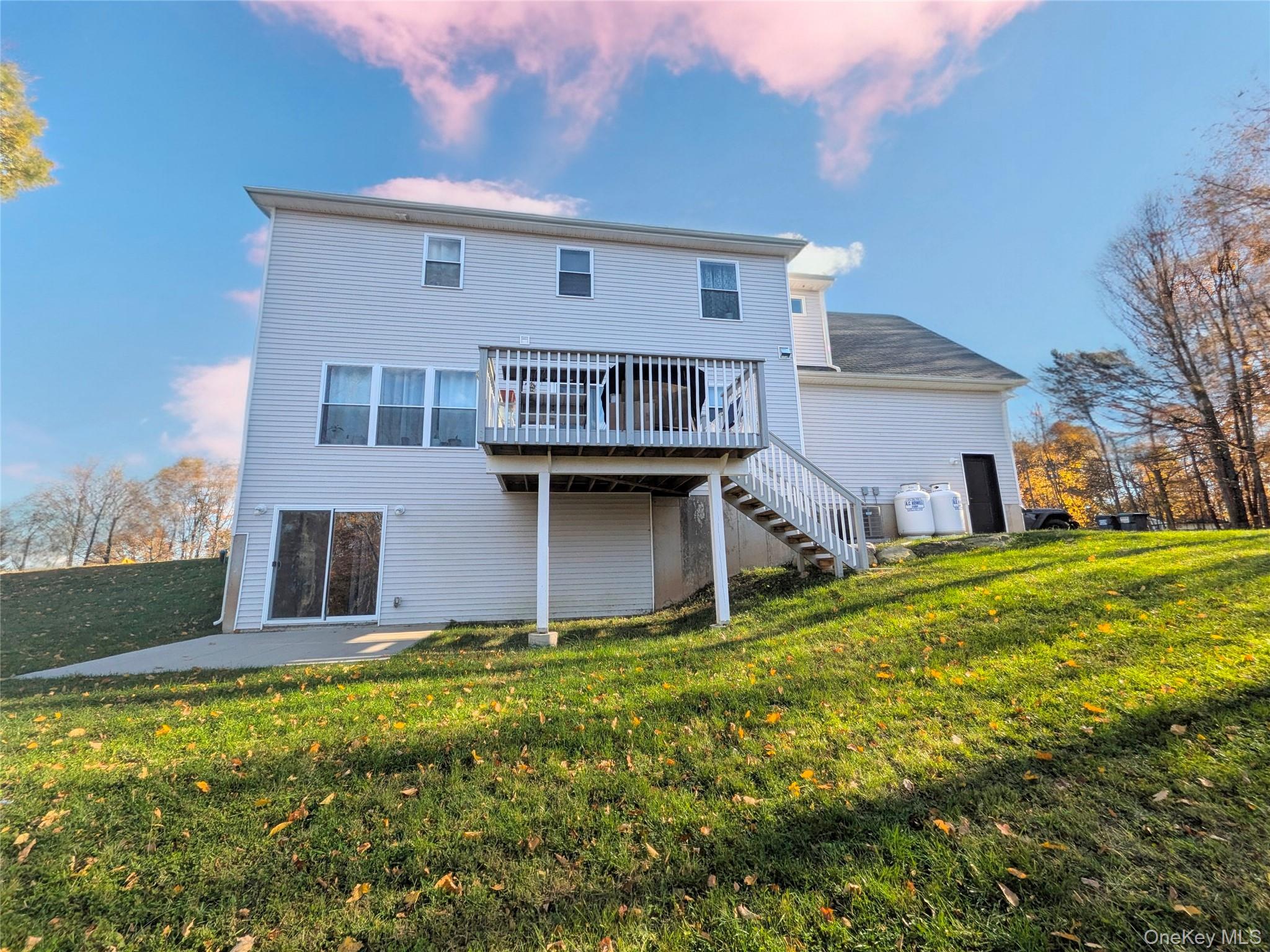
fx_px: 514
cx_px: 635
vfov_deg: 85.7
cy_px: 476
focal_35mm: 14
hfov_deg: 102.1
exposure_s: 1/891
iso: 44
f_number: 2.2
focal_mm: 1.85
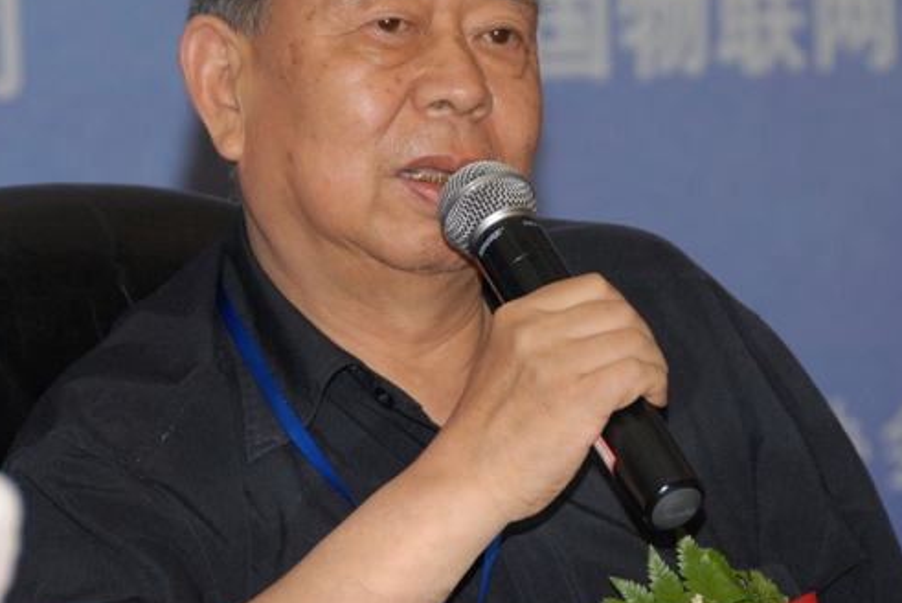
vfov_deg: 3.9
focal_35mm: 355
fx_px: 8900
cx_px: 454
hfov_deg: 5.8
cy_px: 188
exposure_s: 1/250
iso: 640
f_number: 5.6
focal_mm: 150
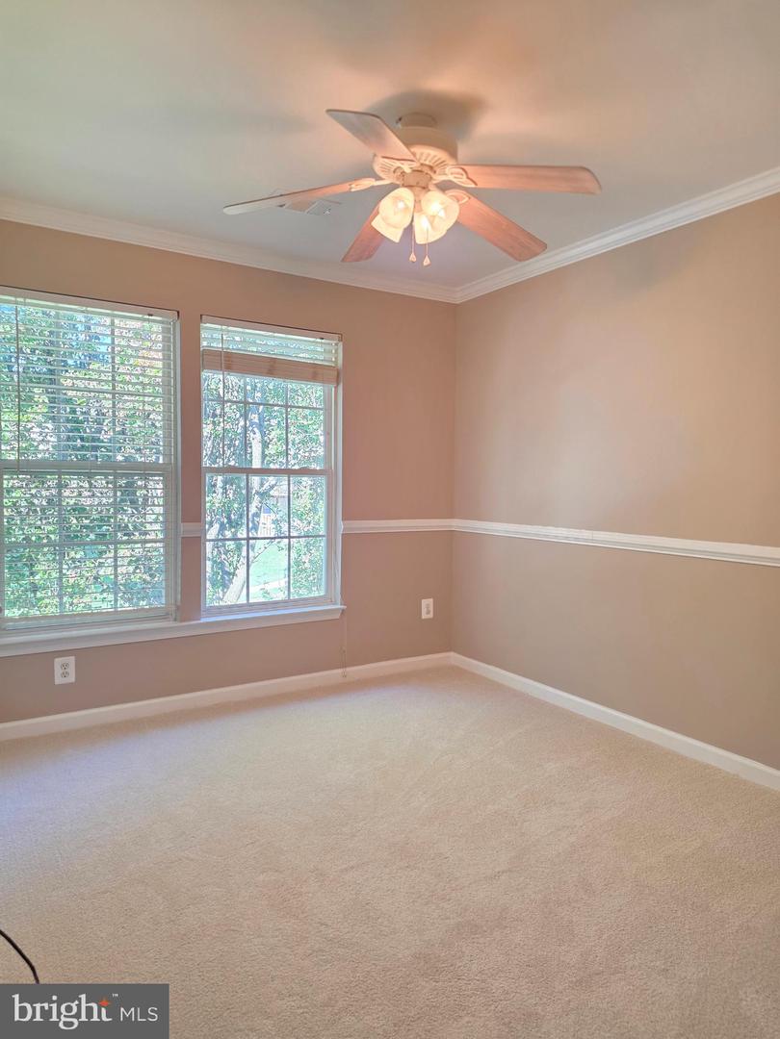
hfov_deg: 58.9
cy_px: 520
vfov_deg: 73.9
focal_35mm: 23
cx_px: 390
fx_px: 691
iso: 320
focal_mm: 6.25
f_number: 1.7
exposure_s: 1/120
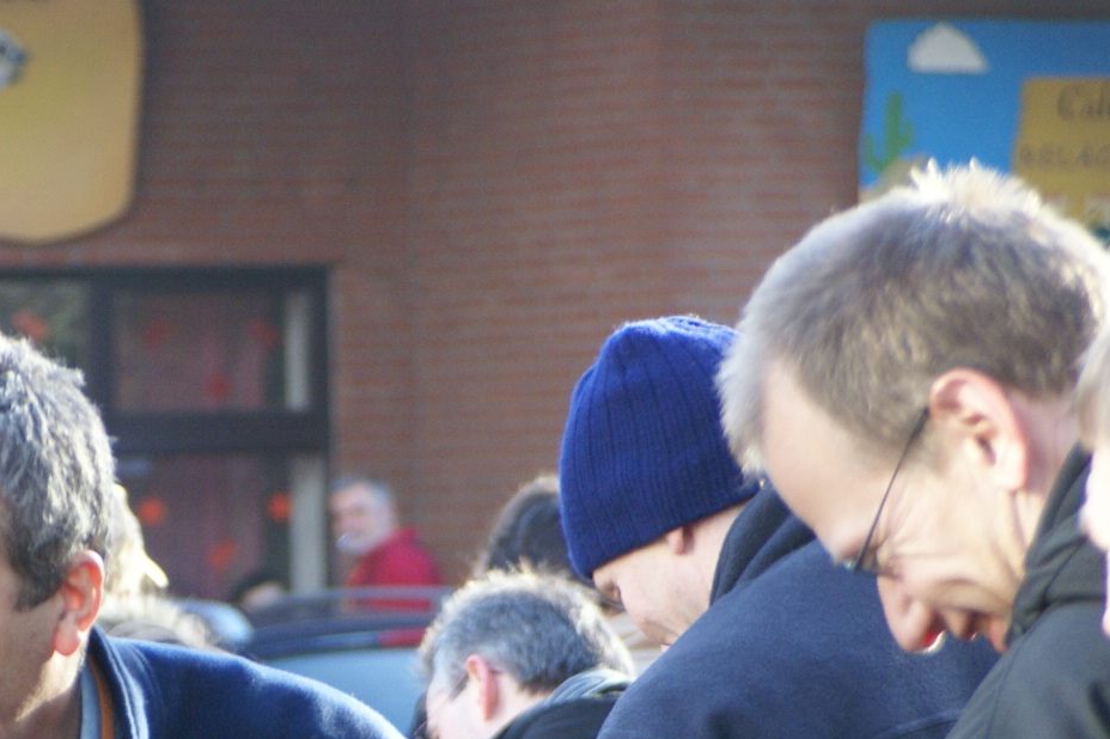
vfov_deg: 4.2
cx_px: 152
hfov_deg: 6.3
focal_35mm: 326
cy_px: 746
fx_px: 10049
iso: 400
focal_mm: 105
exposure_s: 1/125
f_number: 5.6
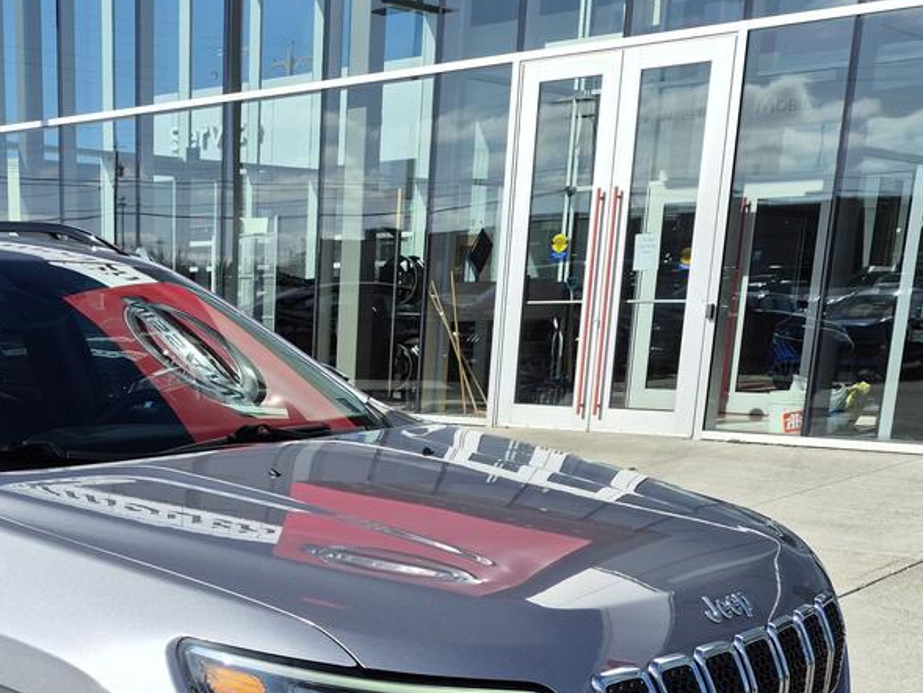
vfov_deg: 27.5
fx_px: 1333
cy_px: 684
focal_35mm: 50
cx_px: 121
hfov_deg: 36.2
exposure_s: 1/2312
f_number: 1.8
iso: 25
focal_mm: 5.4
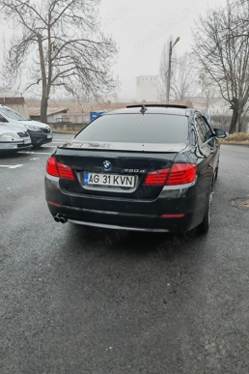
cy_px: 191
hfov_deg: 44.9
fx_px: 301
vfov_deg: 63.7
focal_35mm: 29
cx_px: 131
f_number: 1.8
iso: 50
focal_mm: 5.53
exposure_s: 1/710
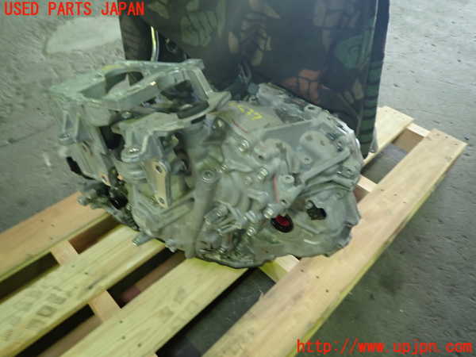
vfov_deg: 54.9
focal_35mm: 25
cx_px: 238
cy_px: 178
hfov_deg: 69.4
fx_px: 344
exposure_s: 1/30
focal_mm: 4.5
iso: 500
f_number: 2
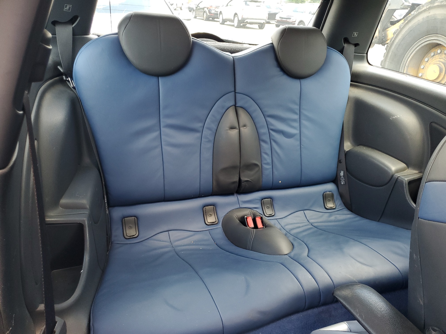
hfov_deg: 67.3
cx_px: 223
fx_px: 335
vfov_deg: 53.1
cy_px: 167
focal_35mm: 26
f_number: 1.5
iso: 89
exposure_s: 1/120
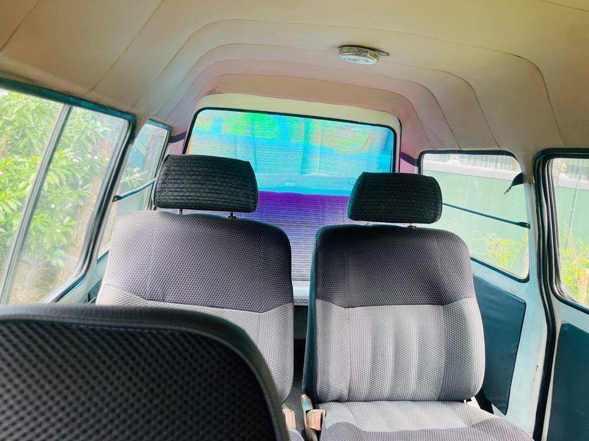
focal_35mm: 26
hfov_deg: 67.3
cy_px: 220
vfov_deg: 53.1
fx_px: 442
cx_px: 294
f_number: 1.6
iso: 64
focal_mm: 4.2
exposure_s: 1/121
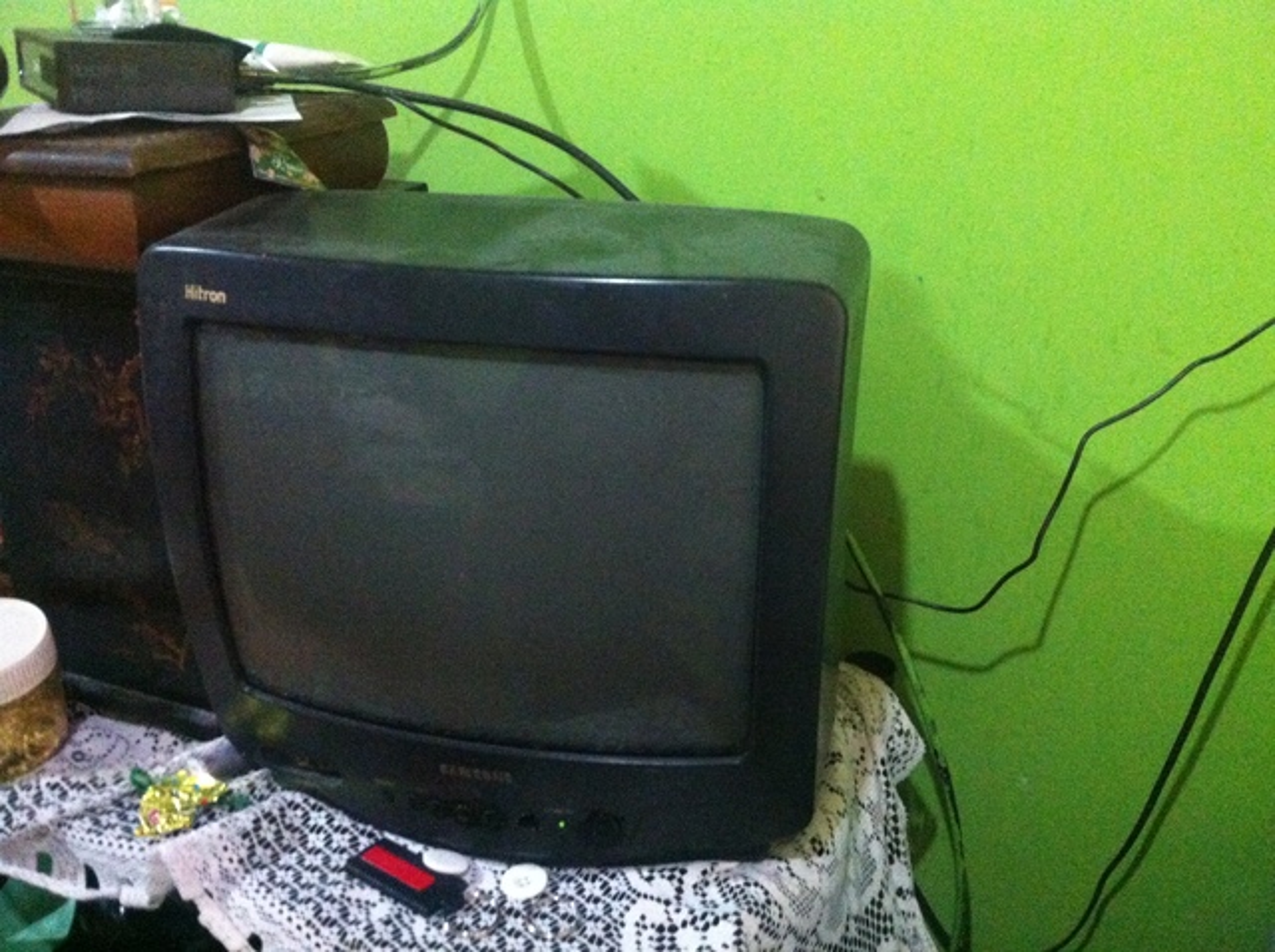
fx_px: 1287
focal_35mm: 35
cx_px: 638
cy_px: 476
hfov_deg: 52.7
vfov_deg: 40.6
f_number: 2.8
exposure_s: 1/15
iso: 1000
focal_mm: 3.85
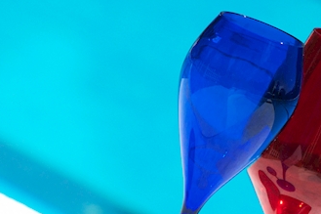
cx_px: 202
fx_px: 4949
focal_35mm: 555
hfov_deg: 3.7
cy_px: 168
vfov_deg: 2.5
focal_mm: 145
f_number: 8
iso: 450
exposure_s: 1/2000
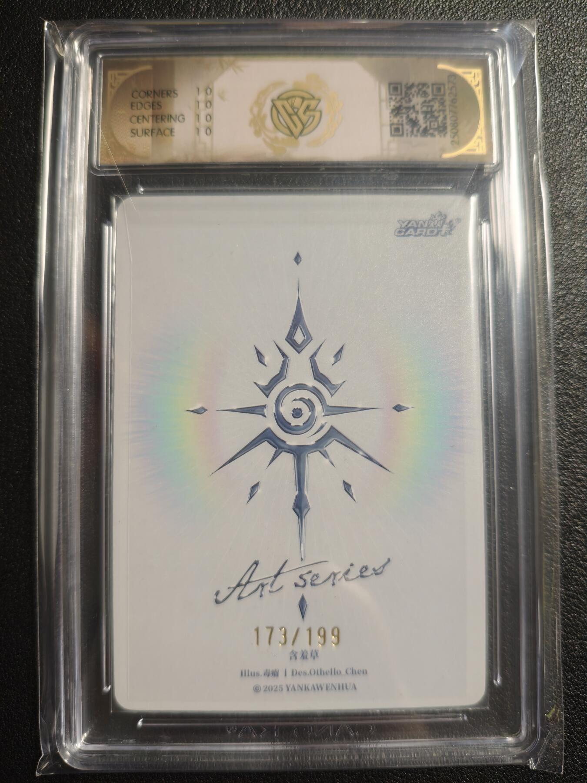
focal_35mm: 26
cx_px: 294
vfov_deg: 67.3
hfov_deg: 53.1
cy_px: 392
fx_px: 588
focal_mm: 4.94
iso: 640
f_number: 1.5
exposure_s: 1/100
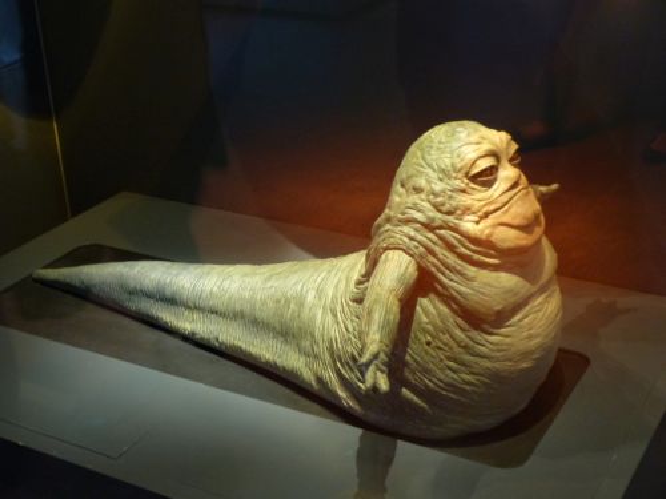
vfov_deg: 27.0
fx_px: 1039
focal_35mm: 54
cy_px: 250
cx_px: 333
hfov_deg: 35.5
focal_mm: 9.8
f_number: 2.8
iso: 500
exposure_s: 1/4
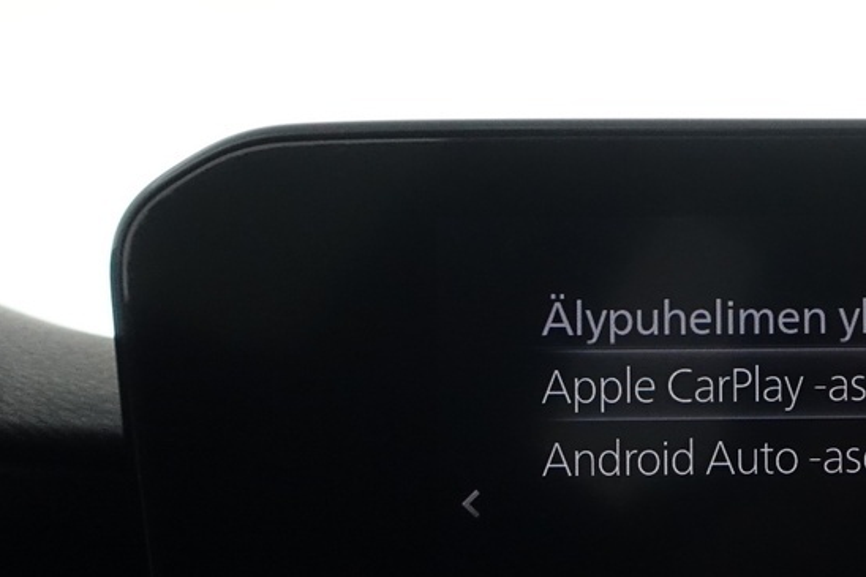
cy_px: 420
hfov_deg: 24.5
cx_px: 1150
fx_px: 1707
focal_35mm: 71
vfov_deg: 19.1
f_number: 2.5
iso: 1000
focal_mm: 8.8
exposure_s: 1/80
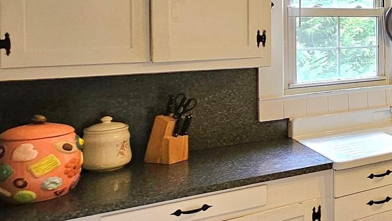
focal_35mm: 44
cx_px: 578
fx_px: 457
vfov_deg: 26.3
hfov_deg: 29.5
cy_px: 26
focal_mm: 2.2
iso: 160
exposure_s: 1/60.2
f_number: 2.2
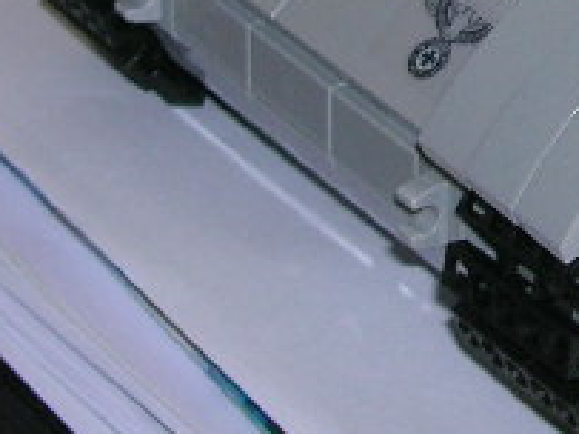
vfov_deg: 6.9
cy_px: -174
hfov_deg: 9.2
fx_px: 3544
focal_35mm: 212
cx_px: 704
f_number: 3.1
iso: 50
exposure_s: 1/60.1
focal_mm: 7
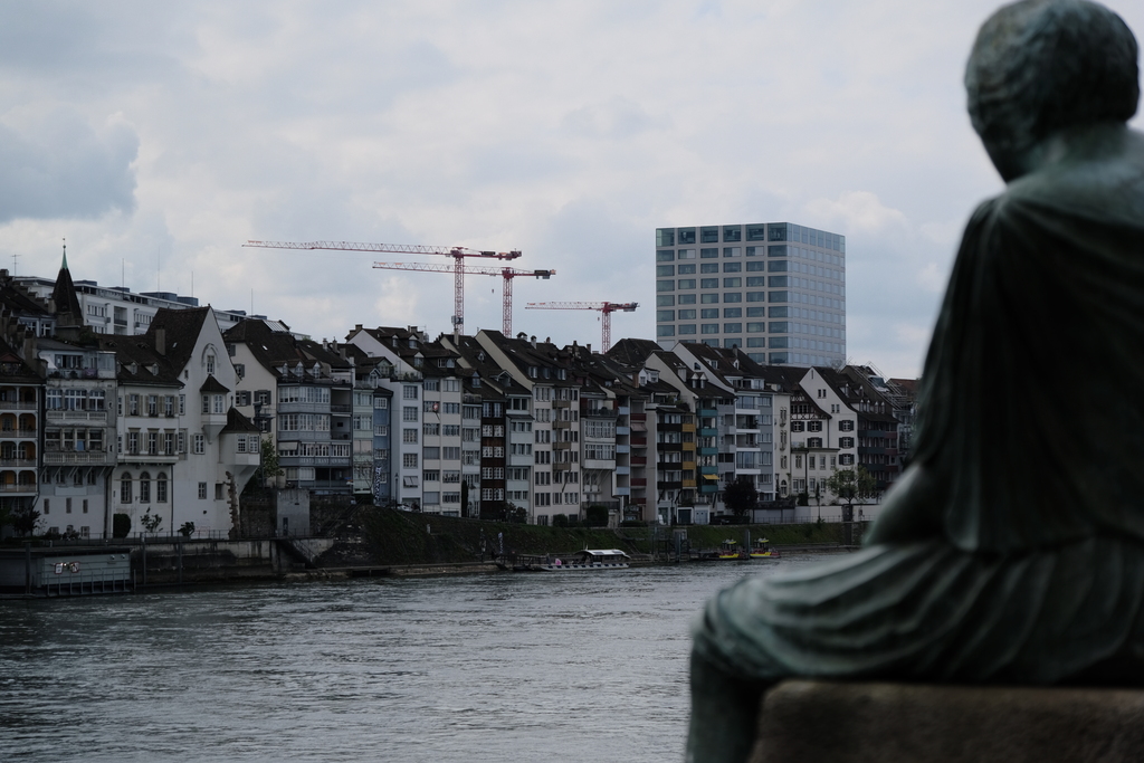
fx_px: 2479
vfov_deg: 17.5
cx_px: 572
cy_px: 382
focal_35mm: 78
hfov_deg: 26.0
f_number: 2.8
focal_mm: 51.8
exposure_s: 1/2700
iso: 160
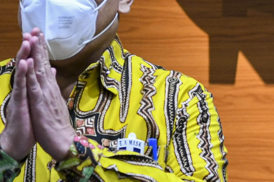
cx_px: 198
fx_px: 3215
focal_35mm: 422
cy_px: 10
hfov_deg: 4.9
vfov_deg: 3.3
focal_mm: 95
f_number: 2.8
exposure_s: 1/100
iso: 1600
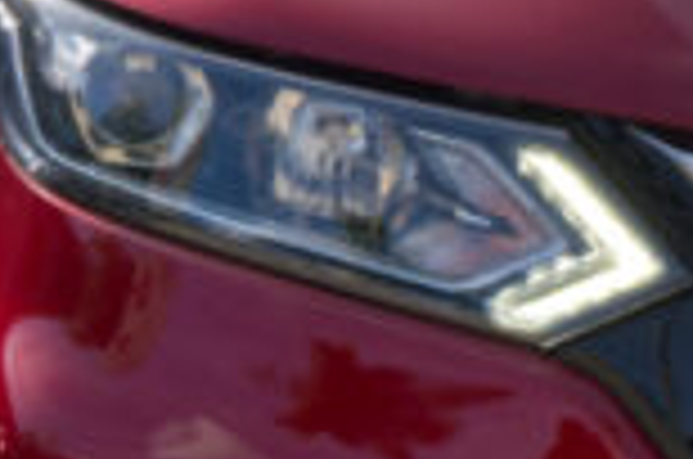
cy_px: 349
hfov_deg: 9.9
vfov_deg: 6.8
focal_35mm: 200
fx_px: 3842
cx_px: 1102
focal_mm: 19.7
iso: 160
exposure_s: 1/250
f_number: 8
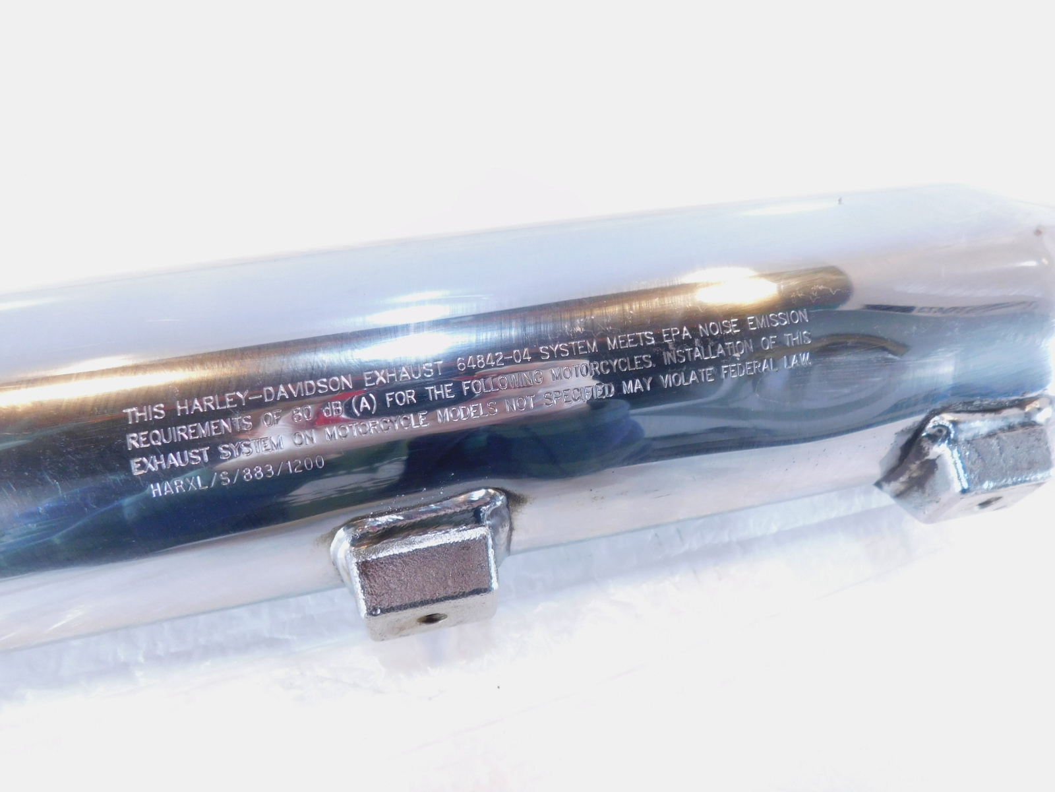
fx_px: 701
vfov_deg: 58.9
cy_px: 396
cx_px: 528
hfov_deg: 73.9
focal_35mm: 23
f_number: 3
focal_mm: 4
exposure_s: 1/30
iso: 250
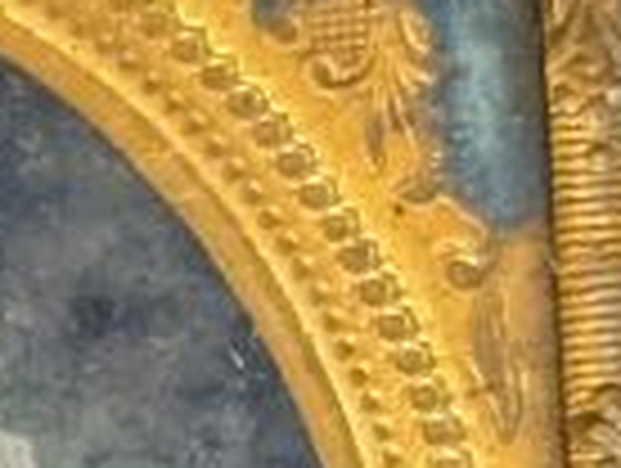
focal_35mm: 355
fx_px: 6380
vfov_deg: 4.2
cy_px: 880
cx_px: -1166
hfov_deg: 5.3
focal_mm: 6.9
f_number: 1.68
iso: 159
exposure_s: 1/124
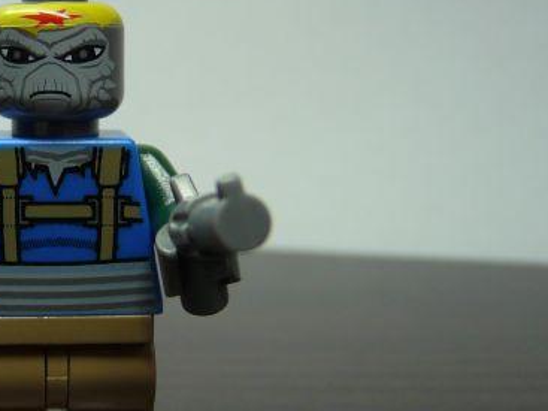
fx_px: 965
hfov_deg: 30.5
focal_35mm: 61
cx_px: 73
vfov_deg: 24.0
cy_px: 193
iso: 100
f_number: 2.8
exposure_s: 1/60
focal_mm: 4.6
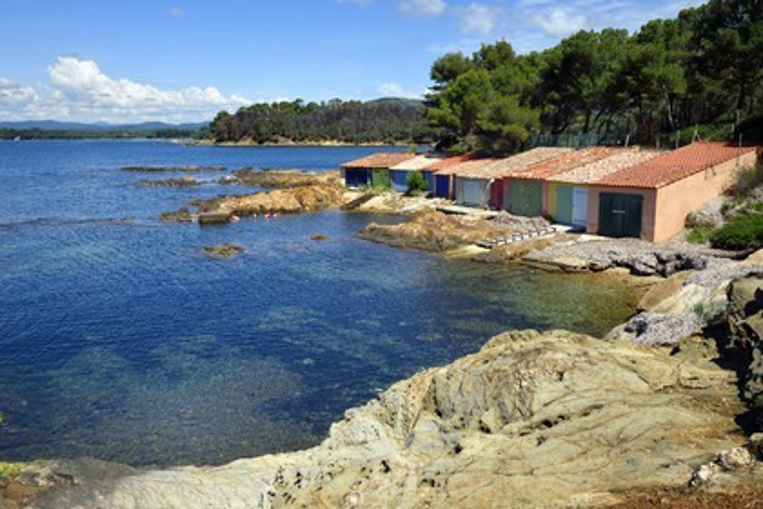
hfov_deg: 55.8
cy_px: 254
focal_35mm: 34
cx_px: 382
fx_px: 721
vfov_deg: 38.9
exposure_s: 1/250
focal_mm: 34
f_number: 14
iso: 200
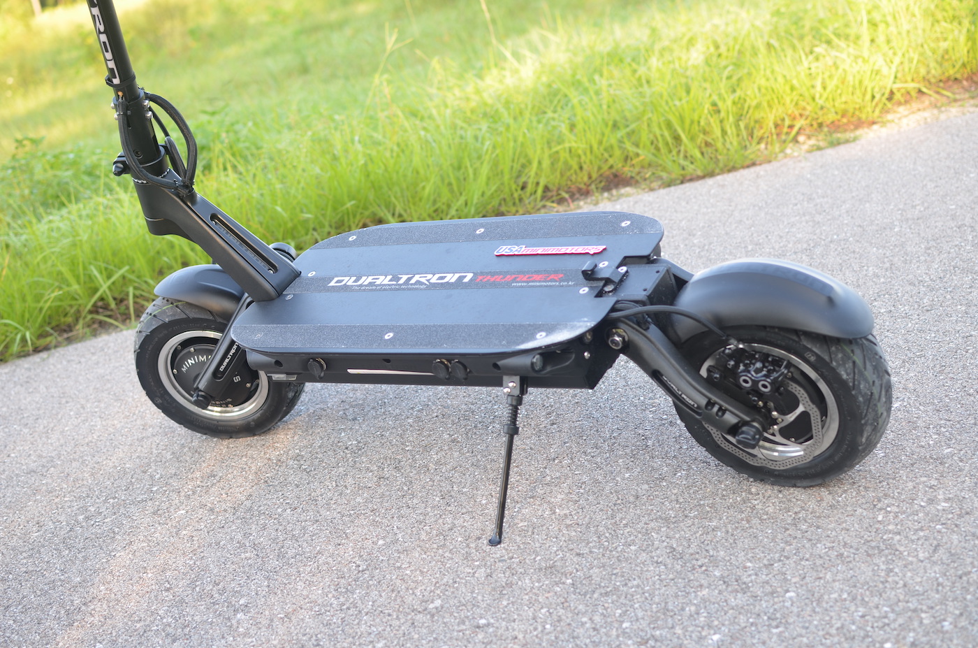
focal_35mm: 52
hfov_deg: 37.9
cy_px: 324
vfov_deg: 25.6
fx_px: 1423
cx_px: 489
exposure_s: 1/80
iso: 100
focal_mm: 35
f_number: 2.8
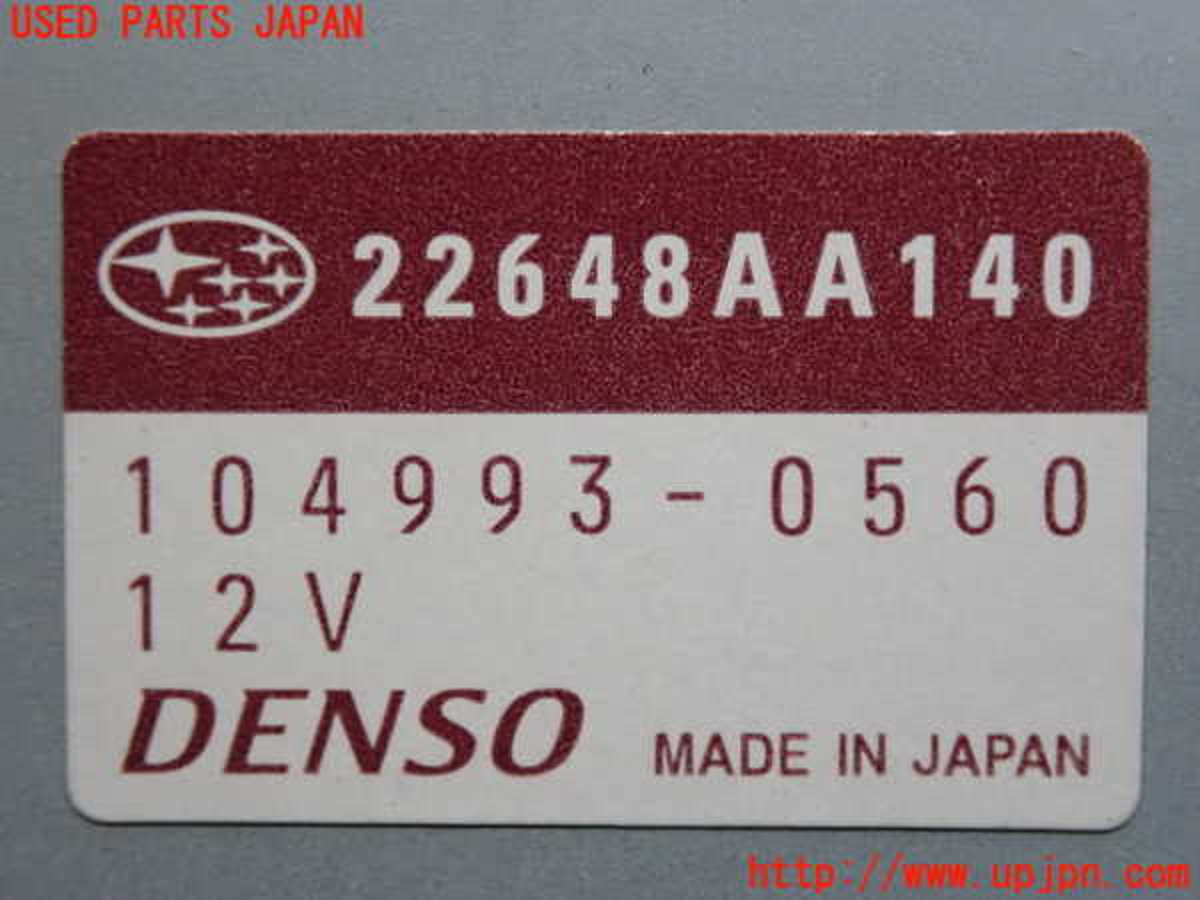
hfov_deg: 31.7
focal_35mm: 61
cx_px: 600
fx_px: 2115
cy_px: 450
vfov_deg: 24.0
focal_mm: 11.01
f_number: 3.6
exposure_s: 1/60
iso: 1600
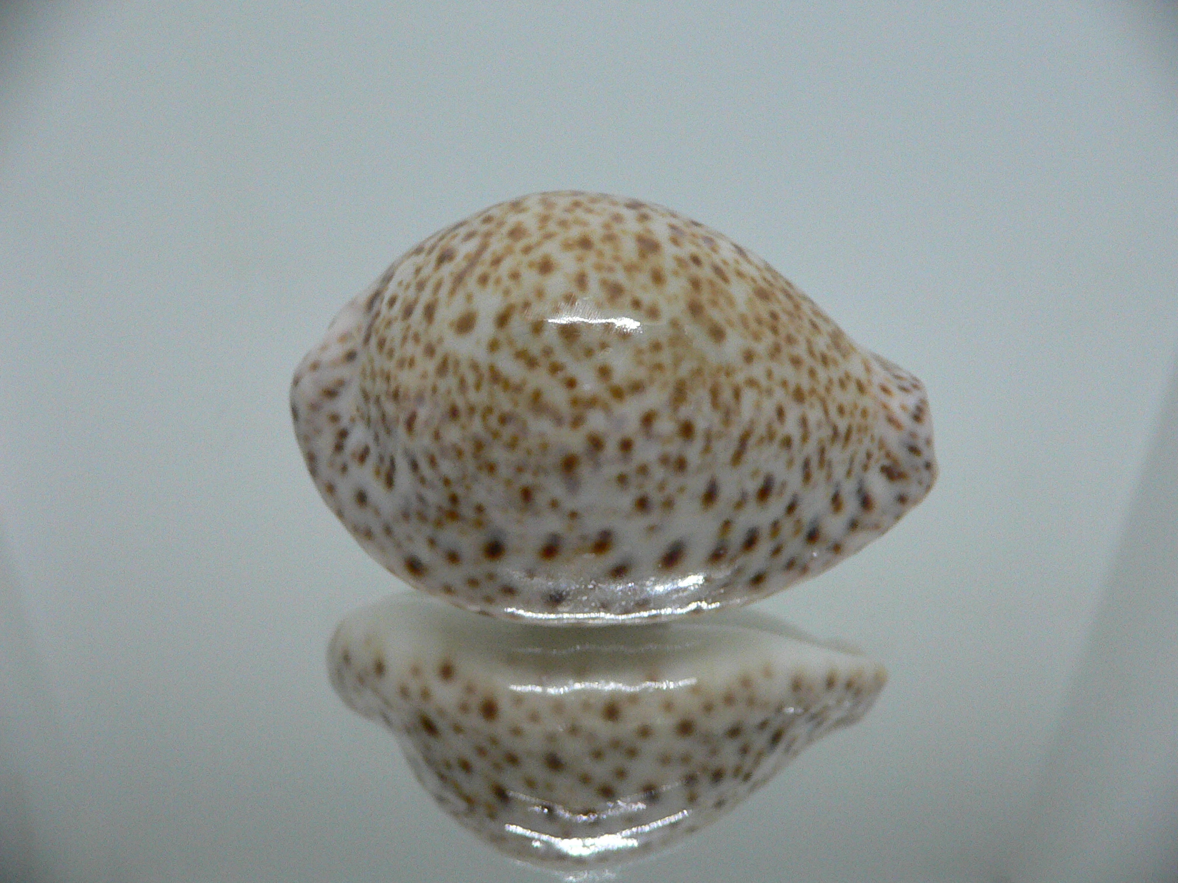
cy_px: 442
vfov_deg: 40.7
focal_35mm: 35
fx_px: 1191
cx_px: 589
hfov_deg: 52.6
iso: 200
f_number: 2.8
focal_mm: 4.6
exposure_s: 1/50
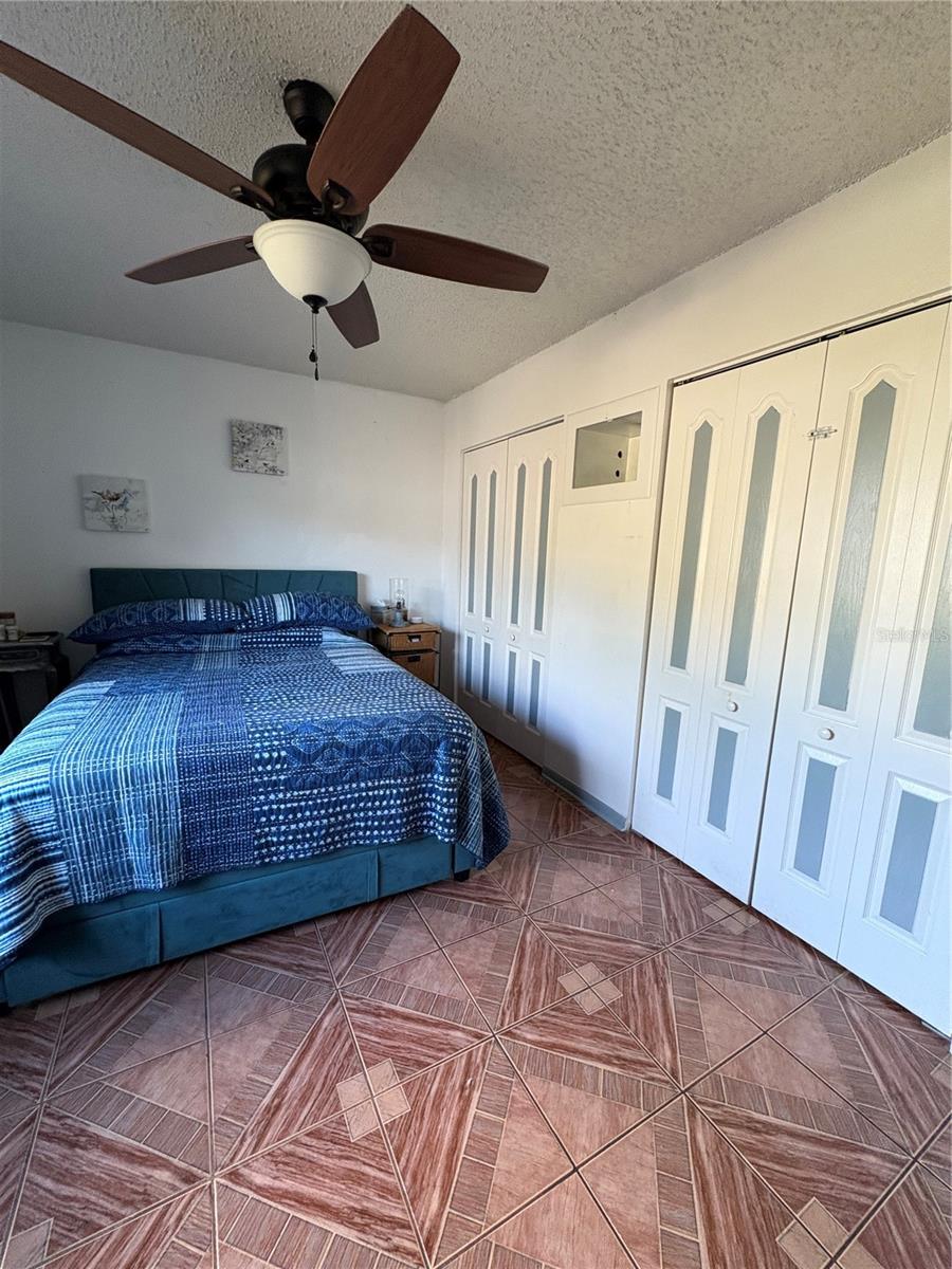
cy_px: 634
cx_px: 476
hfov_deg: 85.7
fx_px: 513
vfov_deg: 102.1
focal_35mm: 14
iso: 250
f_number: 2.2
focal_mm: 2.22
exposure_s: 1/60
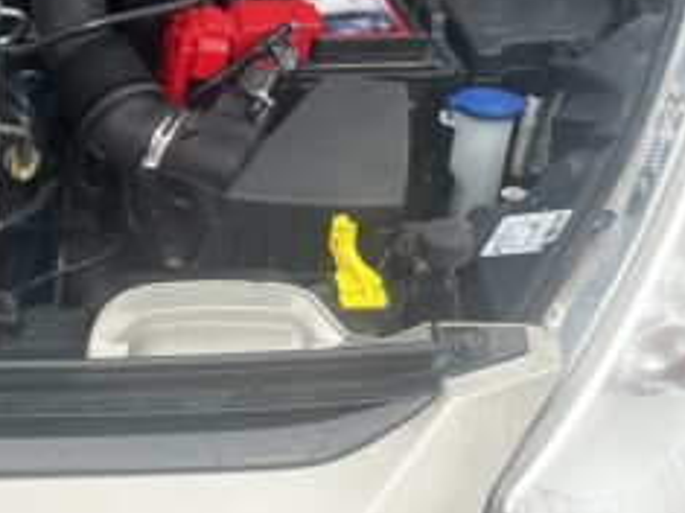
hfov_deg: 20.8
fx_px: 1741
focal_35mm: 88
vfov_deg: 16.7
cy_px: 334
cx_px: -134
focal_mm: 5.7
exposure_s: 1/389
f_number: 1.5
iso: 50
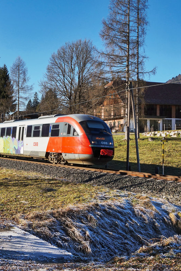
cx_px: 26
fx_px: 377
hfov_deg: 26.3
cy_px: 136
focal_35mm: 50
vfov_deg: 39.6
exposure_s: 1/500
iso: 200
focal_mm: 22
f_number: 8
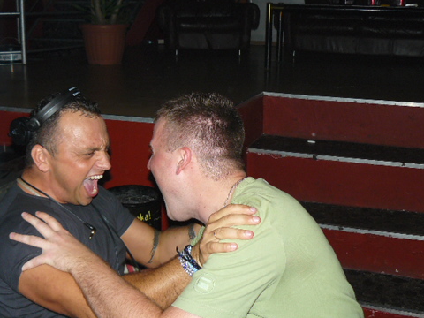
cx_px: 177
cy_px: 152
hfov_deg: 39.5
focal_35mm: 48
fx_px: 588
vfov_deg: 30.3
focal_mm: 6
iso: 100
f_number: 2.8
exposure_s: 1/30
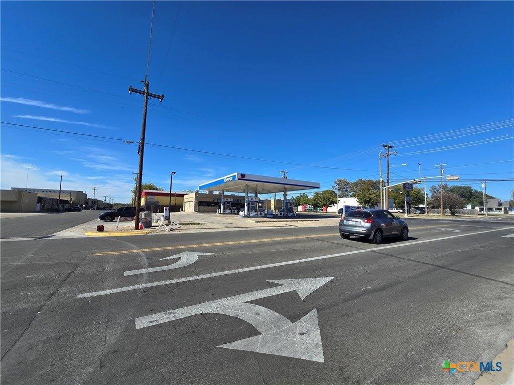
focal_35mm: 13
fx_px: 193
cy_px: 192
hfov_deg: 106.2
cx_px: 257
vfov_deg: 89.9
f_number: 2.2
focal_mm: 2.2
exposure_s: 1/2593
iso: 50
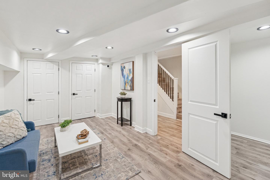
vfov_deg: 73.8
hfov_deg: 96.7
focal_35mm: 16
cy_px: 90
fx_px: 120
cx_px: 135
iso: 1000
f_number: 5
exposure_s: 1/125
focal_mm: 16
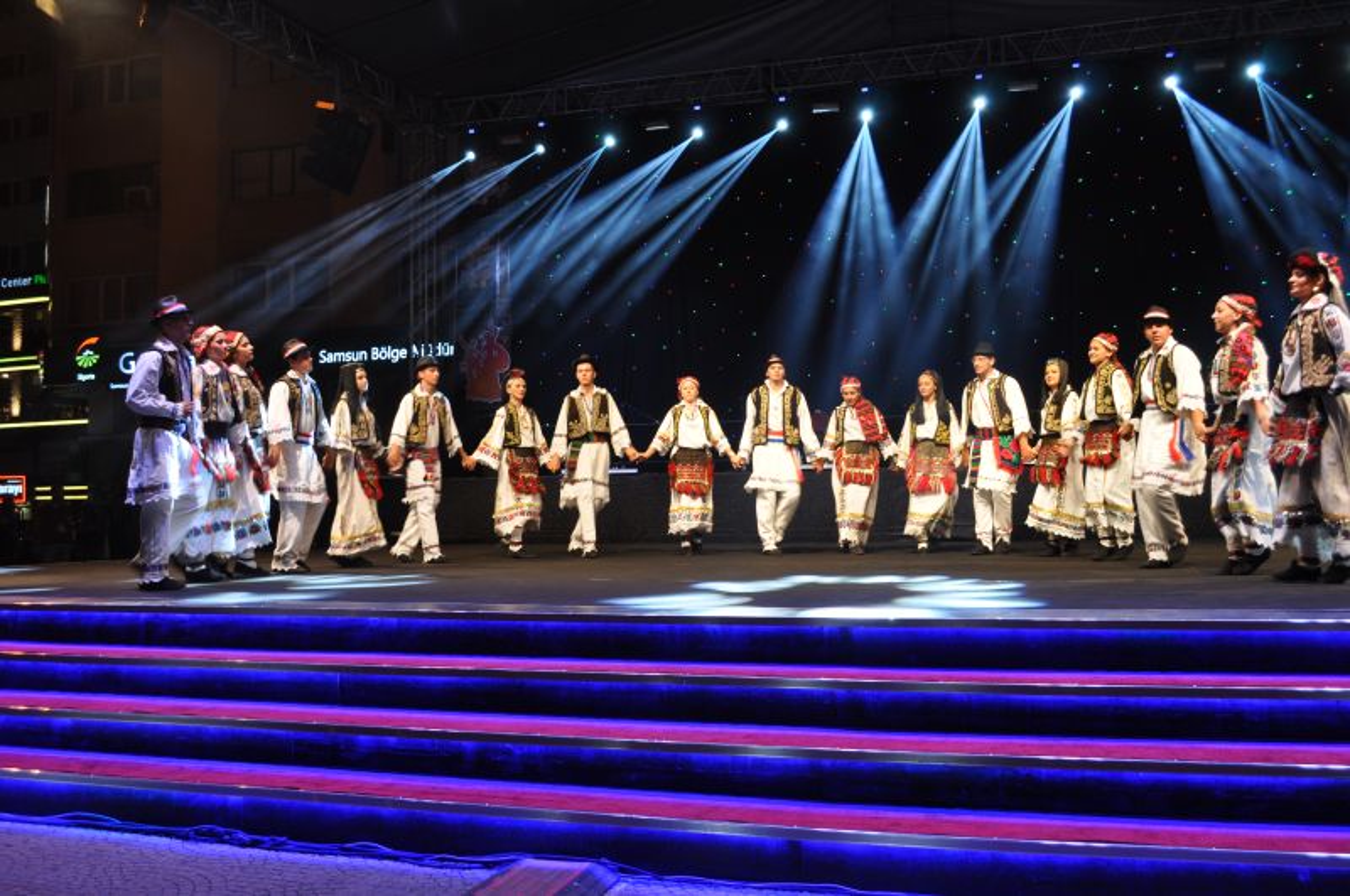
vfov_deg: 39.9
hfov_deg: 57.3
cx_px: 675
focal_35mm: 33
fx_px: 1236
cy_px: 448
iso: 500
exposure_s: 1/40
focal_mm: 22
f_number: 6.3
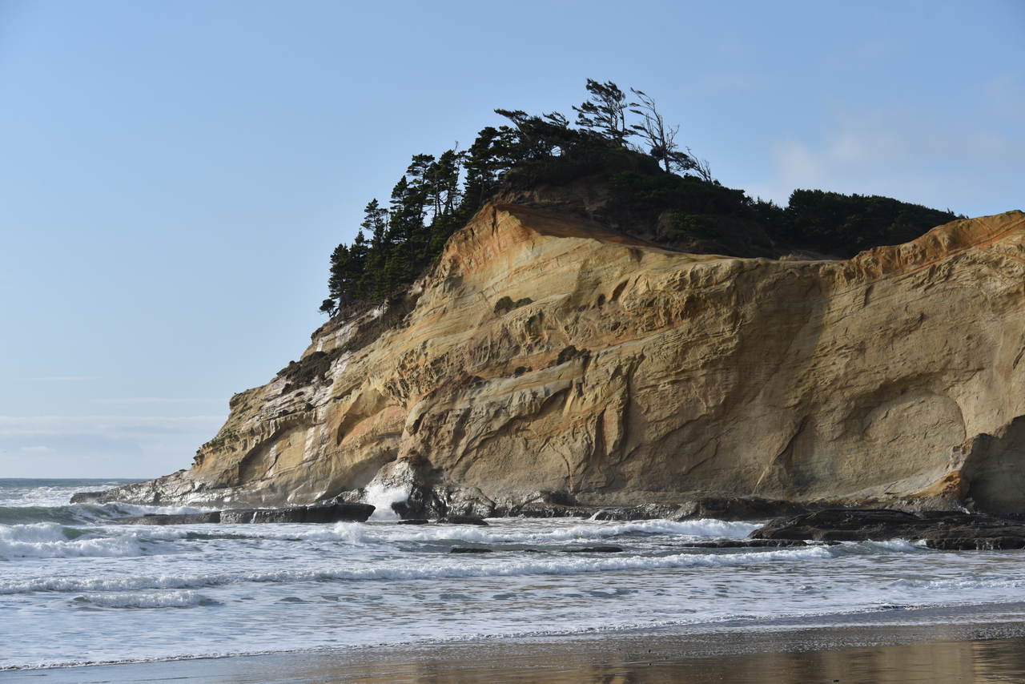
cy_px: 342
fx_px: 2620
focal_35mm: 92
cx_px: 512
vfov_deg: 14.9
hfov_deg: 22.1
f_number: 9
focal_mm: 92
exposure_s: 1/320
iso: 100
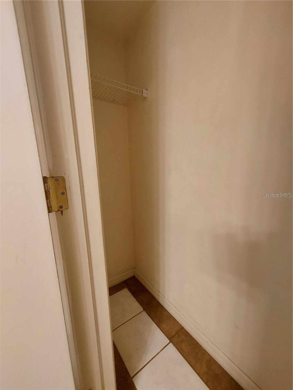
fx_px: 147
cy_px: 195
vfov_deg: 106.2
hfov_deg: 89.9
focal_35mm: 13
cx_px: 146
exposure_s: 1/40
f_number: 2.2
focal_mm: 1.74
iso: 250
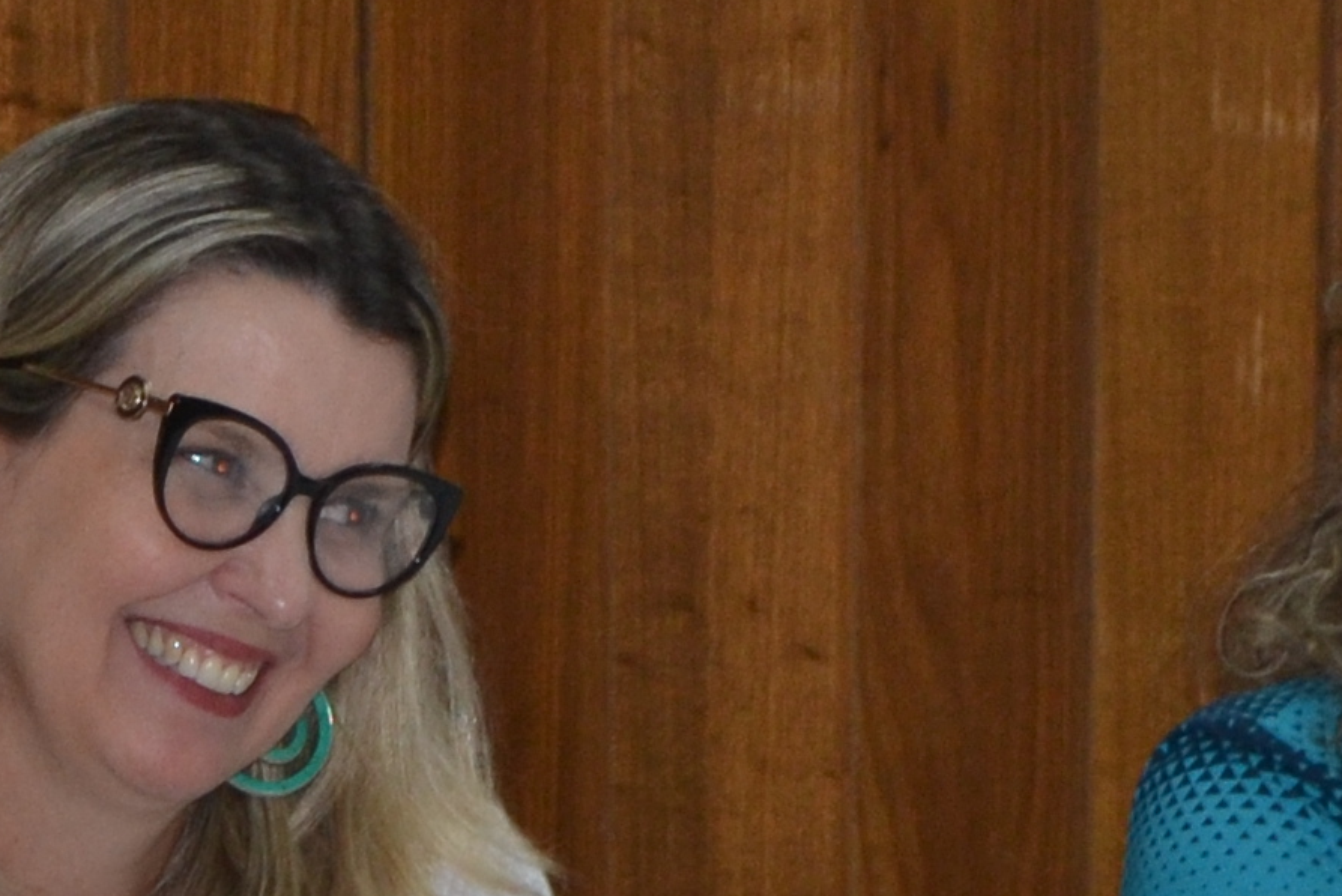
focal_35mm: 426
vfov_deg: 3.2
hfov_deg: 4.8
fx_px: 15869
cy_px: 1339
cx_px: 724
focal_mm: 55
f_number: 5.6
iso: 400
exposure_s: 1/60
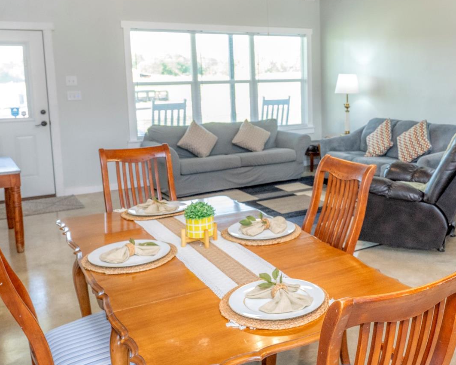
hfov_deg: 46.2
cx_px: 343
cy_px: 143
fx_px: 513
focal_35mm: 38
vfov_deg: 38.9
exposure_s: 1/60
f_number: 5
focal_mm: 14
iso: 800
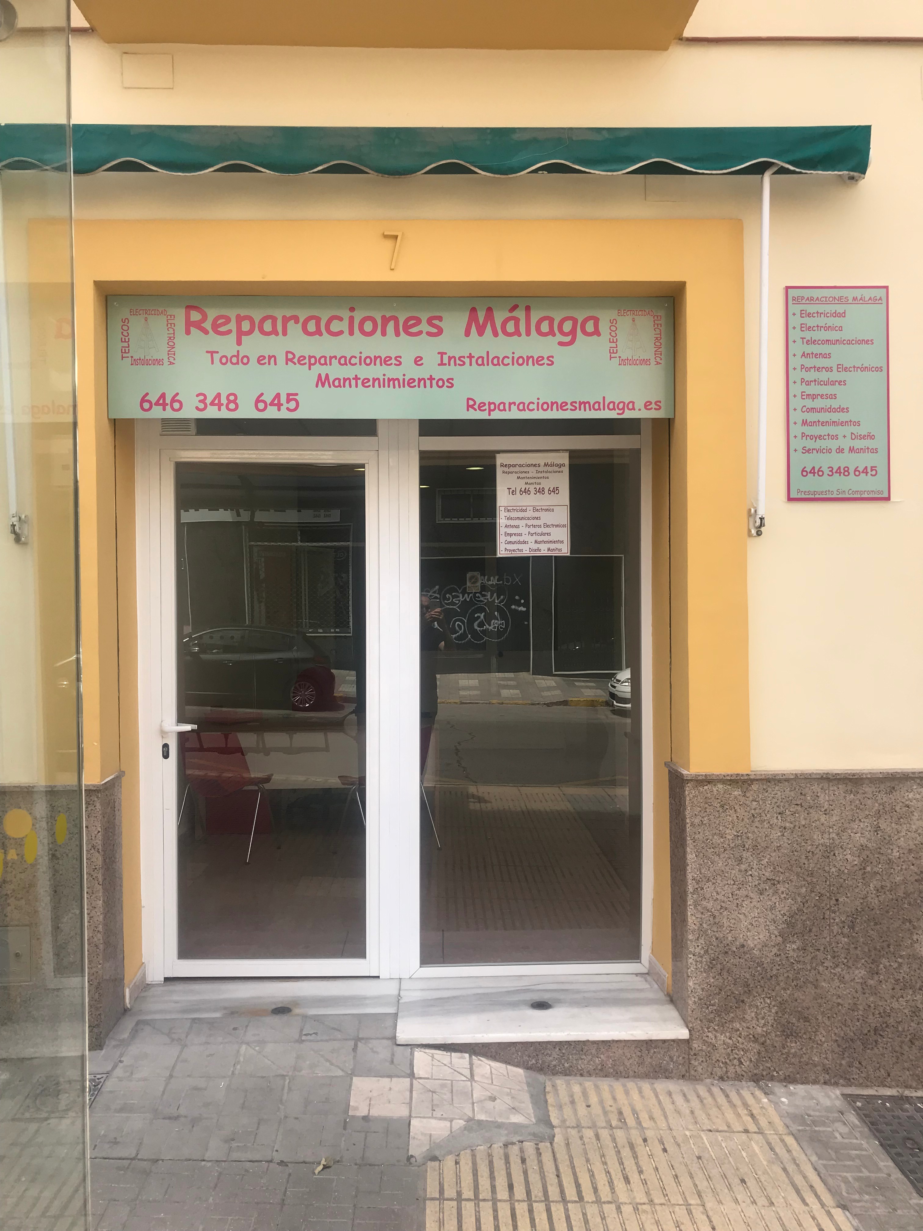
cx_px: 462
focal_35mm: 28
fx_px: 995
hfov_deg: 49.7
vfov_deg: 63.4
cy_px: 616
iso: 20
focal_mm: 3.99
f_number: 1.8
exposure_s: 1/651
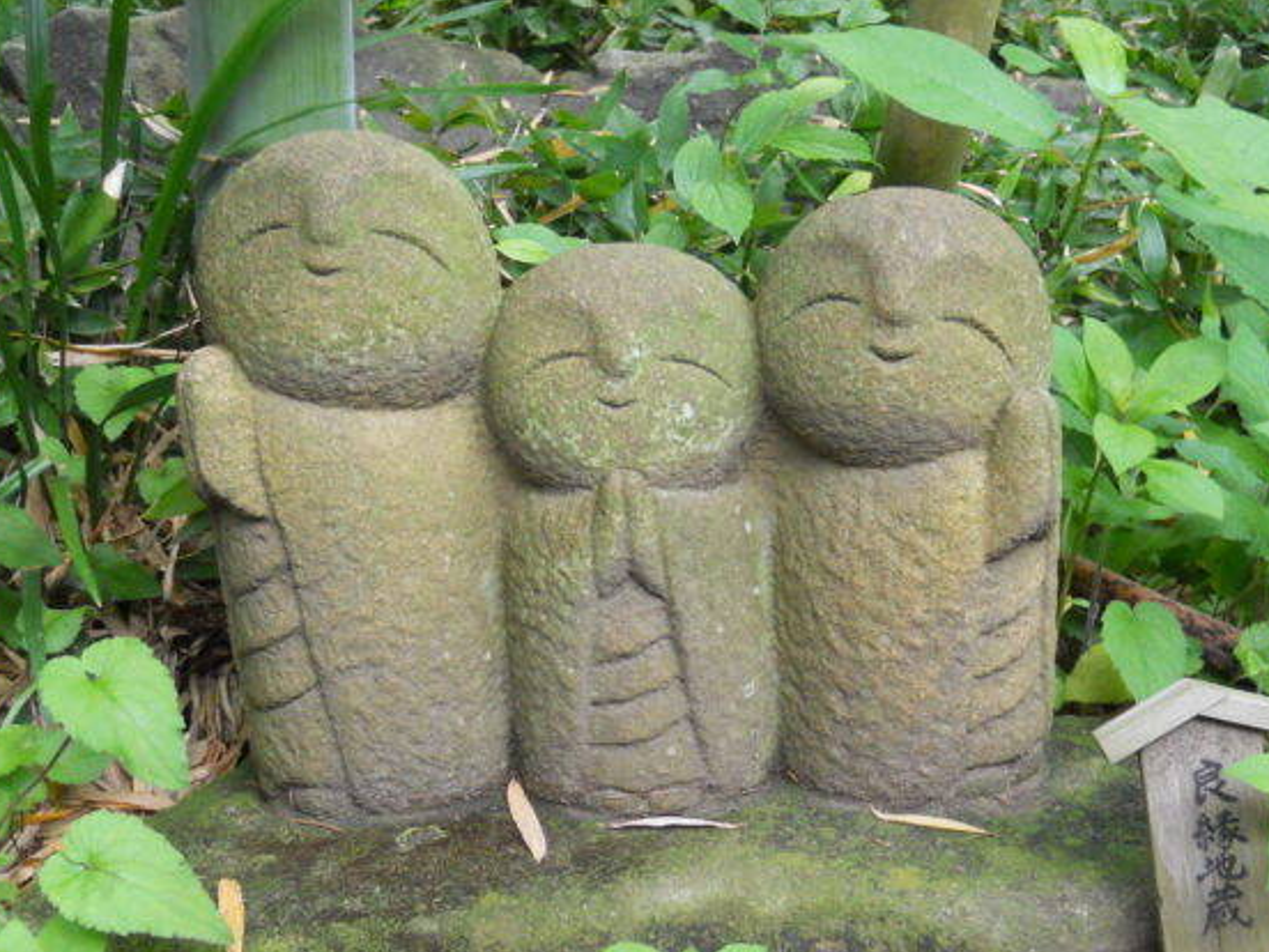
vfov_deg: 29.6
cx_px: 655
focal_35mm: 49
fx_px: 1796
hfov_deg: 38.9
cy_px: 565
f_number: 3.2
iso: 400
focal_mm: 7.3
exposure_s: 1/200
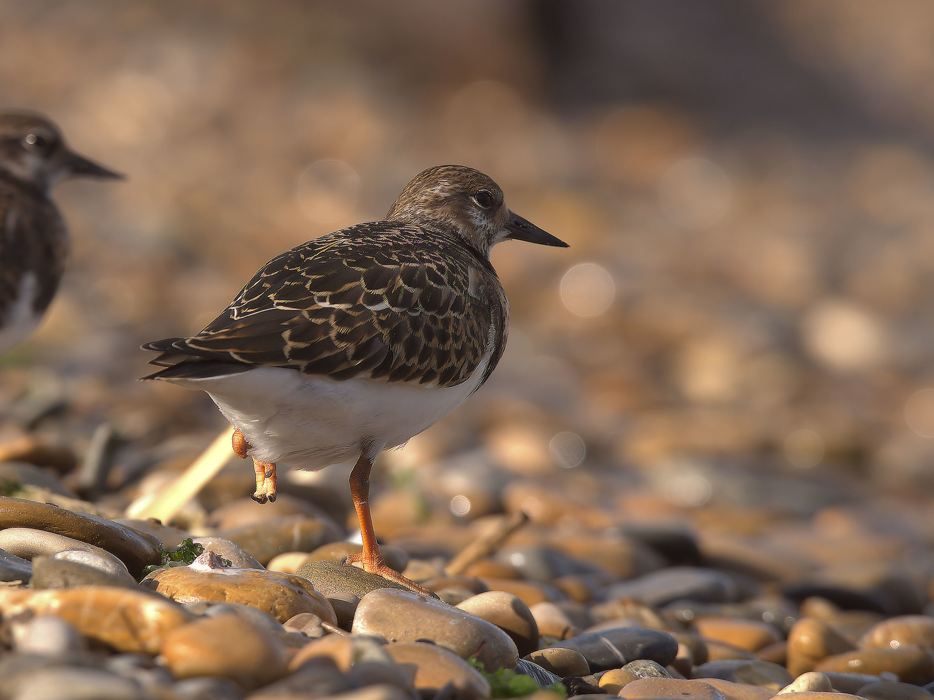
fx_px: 16513
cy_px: 247
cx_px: 277
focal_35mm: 612
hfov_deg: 3.2
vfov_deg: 2.4
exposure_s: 1/400
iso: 250
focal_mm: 420
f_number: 8
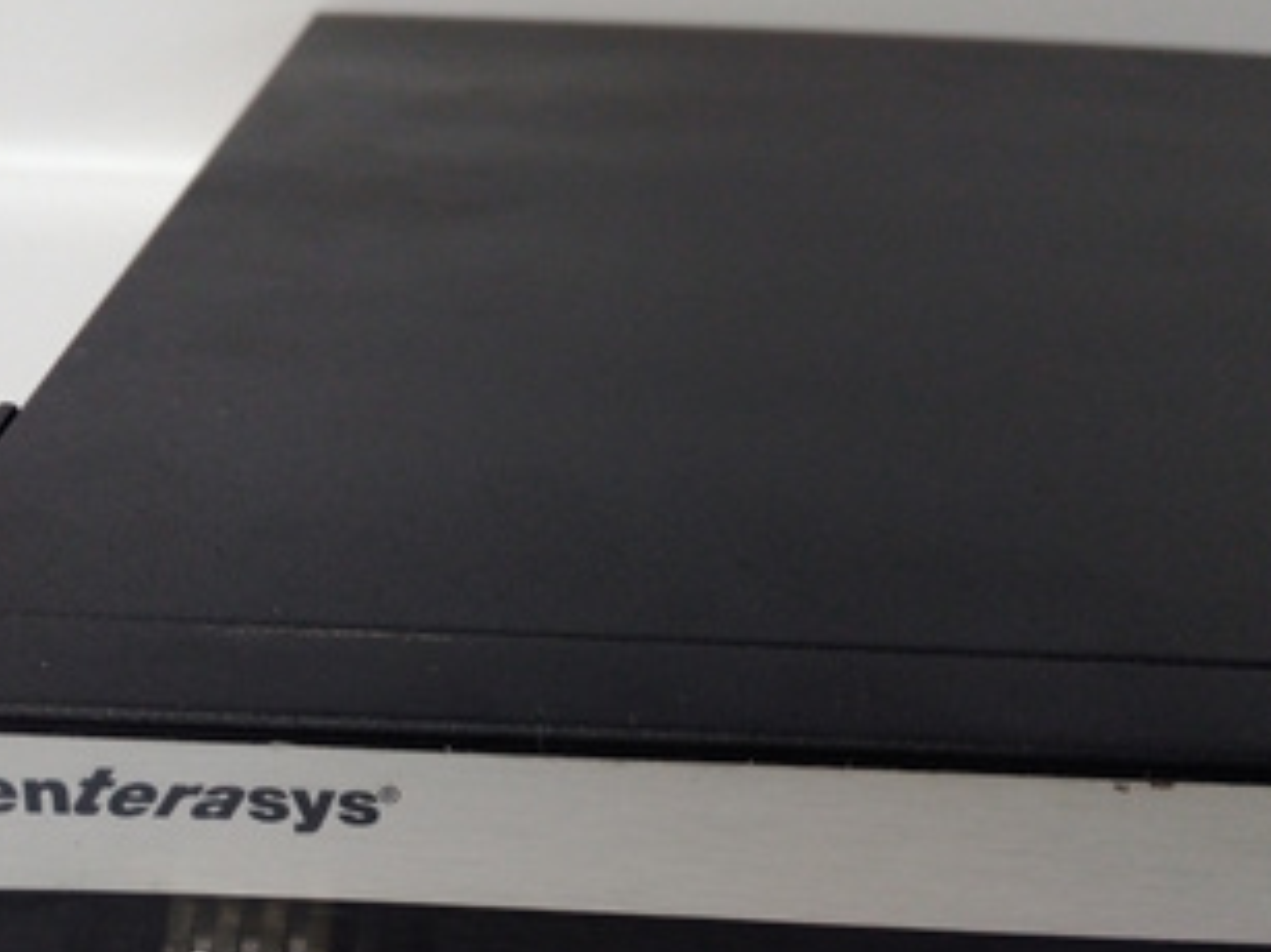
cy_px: 660
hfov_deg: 42.7
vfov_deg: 32.5
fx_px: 1615
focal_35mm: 44
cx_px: 480
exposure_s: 1/33
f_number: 2
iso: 253
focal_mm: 3.79
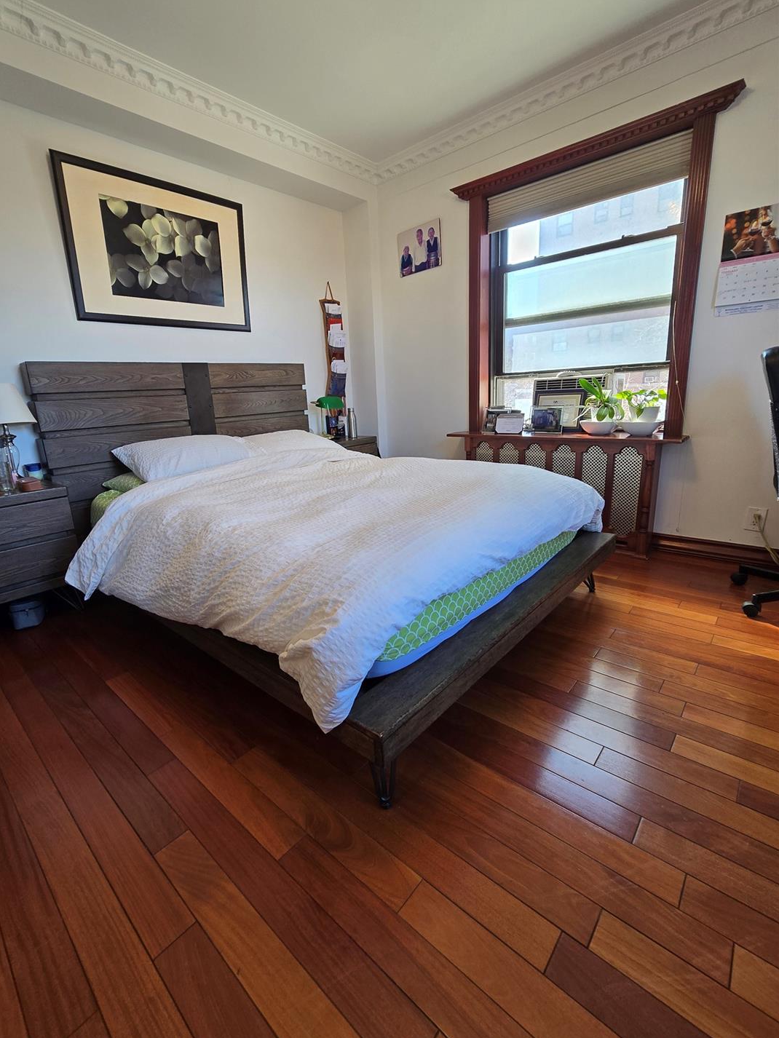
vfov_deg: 102.0
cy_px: 511
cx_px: 360
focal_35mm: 14
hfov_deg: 85.5
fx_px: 420
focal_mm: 2.2
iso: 64
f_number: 2.2
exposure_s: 1/60
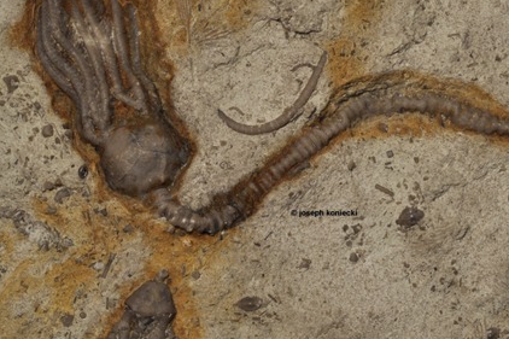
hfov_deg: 15.0
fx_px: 1936
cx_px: 329
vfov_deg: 10.0
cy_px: 115
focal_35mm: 137
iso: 400
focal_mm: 60
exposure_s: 1/10
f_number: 32
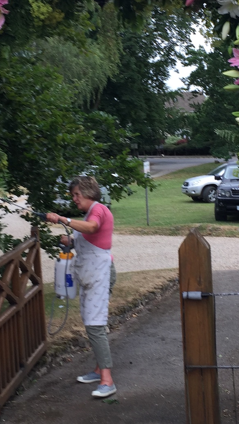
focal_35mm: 62
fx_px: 699
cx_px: 131
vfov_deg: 33.7
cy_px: 158
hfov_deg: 19.4
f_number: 2.2
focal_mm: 4.15
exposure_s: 1/146
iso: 32
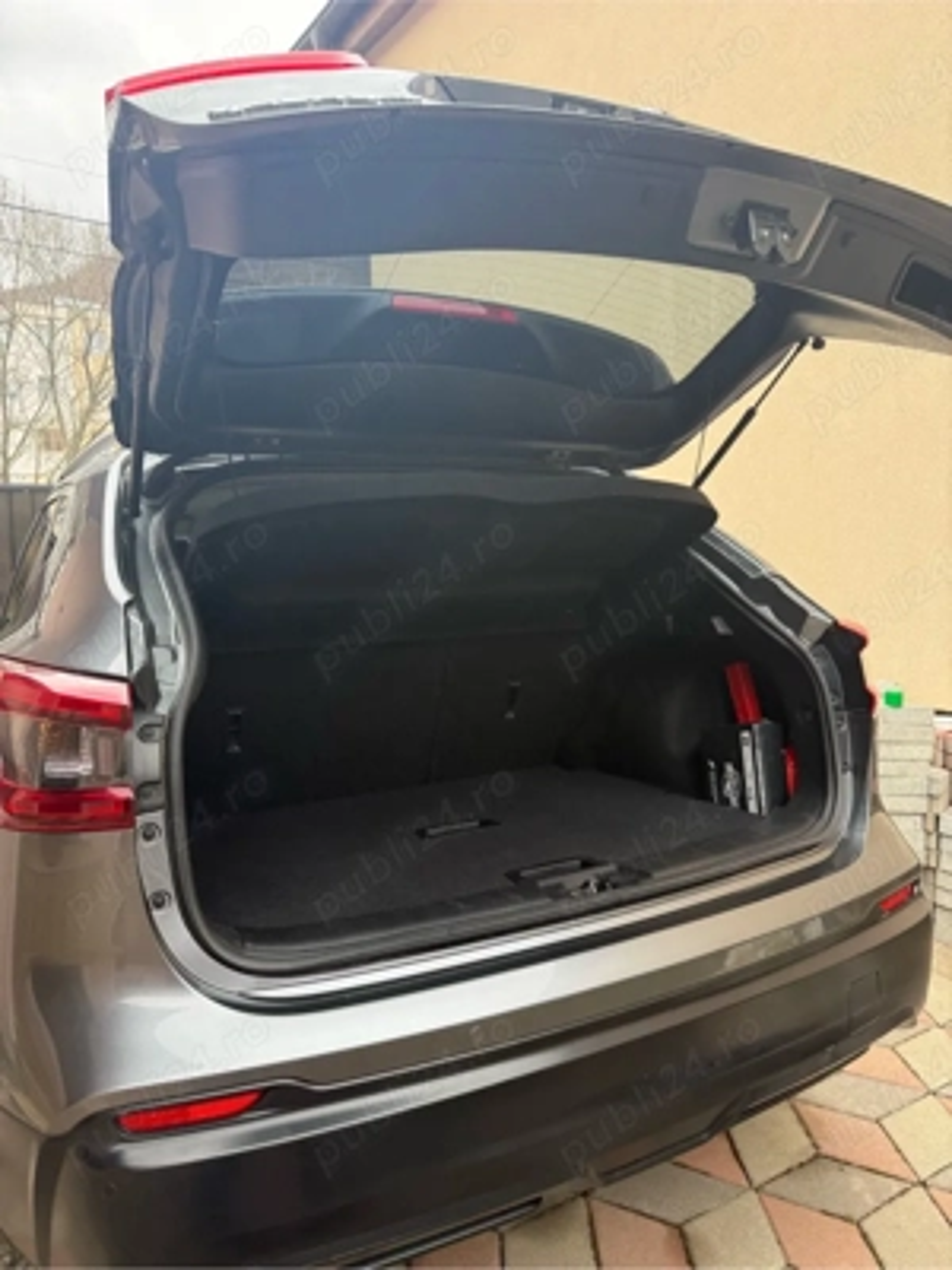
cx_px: 476
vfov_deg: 71.6
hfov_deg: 56.8
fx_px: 880
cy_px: 635
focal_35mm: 24
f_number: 1.78
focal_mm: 6.76
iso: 125
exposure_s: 1/148
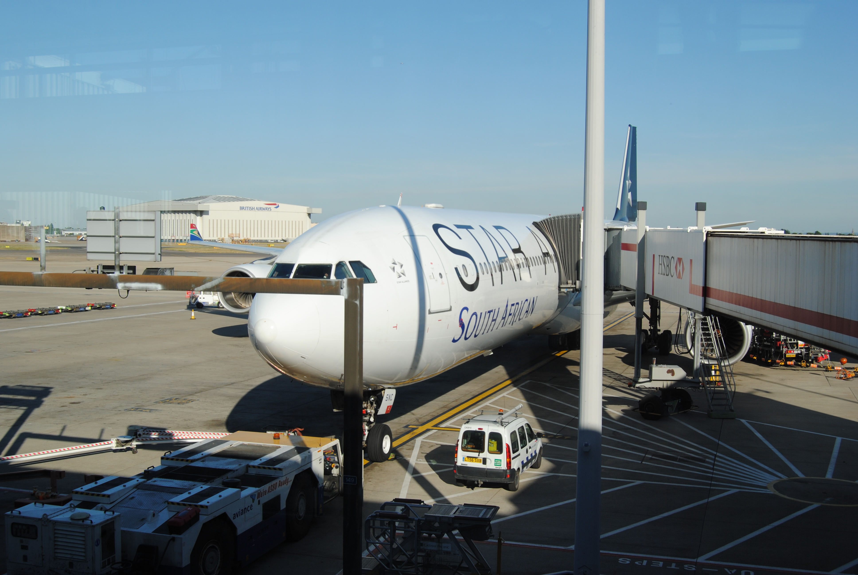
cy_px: 288
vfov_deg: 32.0
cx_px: 429
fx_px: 1002
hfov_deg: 46.3
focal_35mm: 42
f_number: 8
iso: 100
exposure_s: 1/250
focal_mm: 28
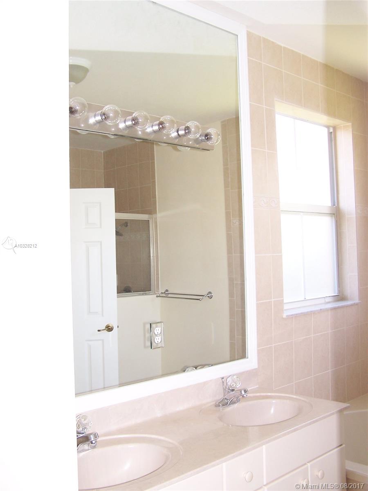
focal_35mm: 38
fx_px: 539
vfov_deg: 49.0
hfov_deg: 37.7
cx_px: 184
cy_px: 246
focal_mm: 6.3
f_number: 2.8
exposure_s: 1/60
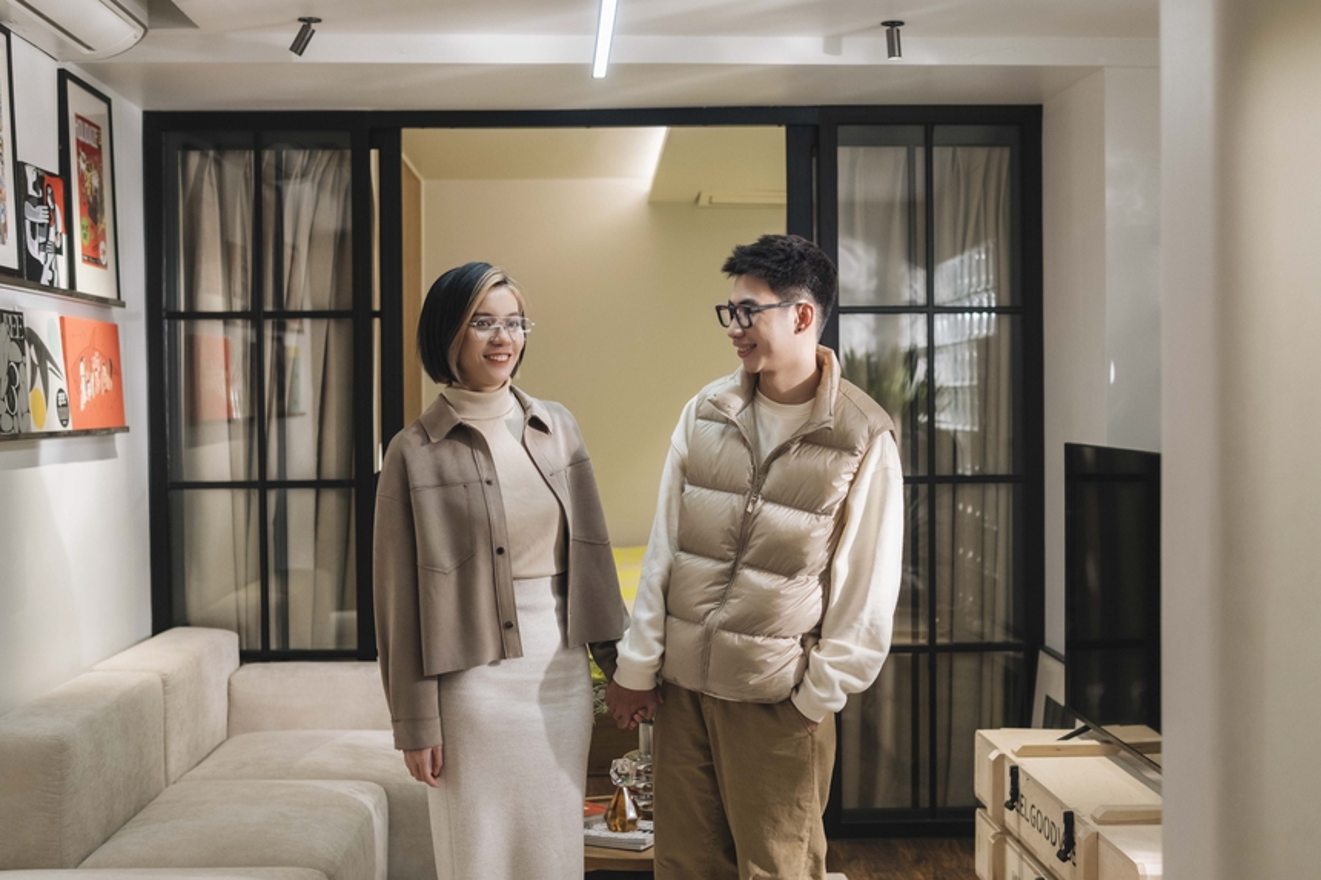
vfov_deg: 29.9
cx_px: 660
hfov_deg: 43.6
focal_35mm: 45
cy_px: 440
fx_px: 1651
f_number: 2
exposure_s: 1/160
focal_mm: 30
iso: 640
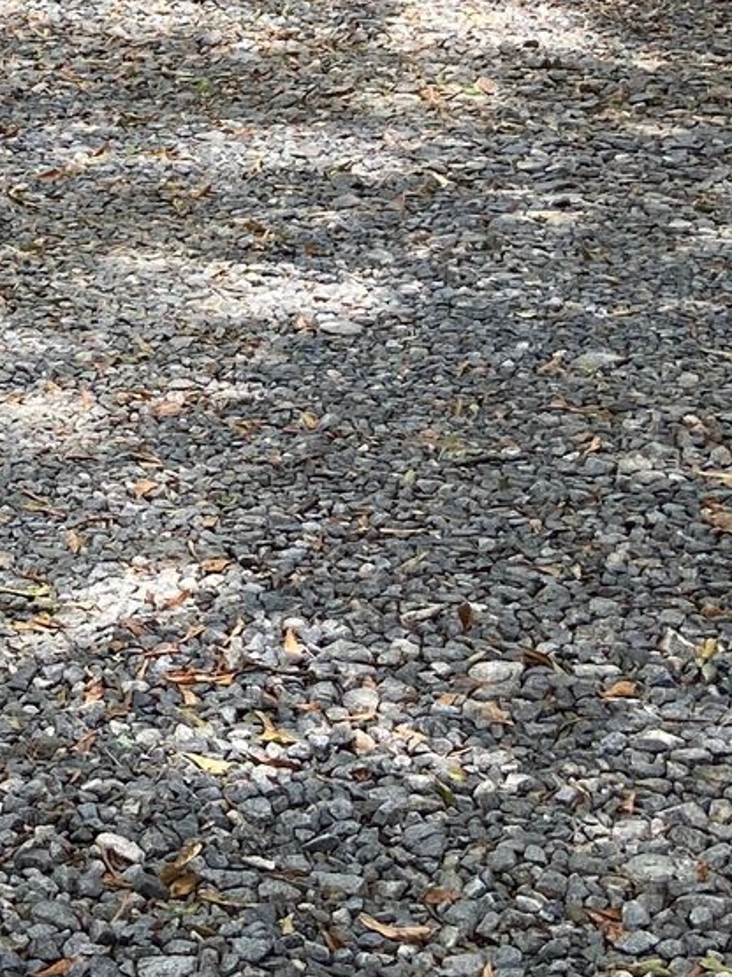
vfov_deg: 17.6
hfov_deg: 13.1
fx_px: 3046
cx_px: -290
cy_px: -69
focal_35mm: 108
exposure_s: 1/257
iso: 32
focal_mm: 4.25
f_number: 1.8
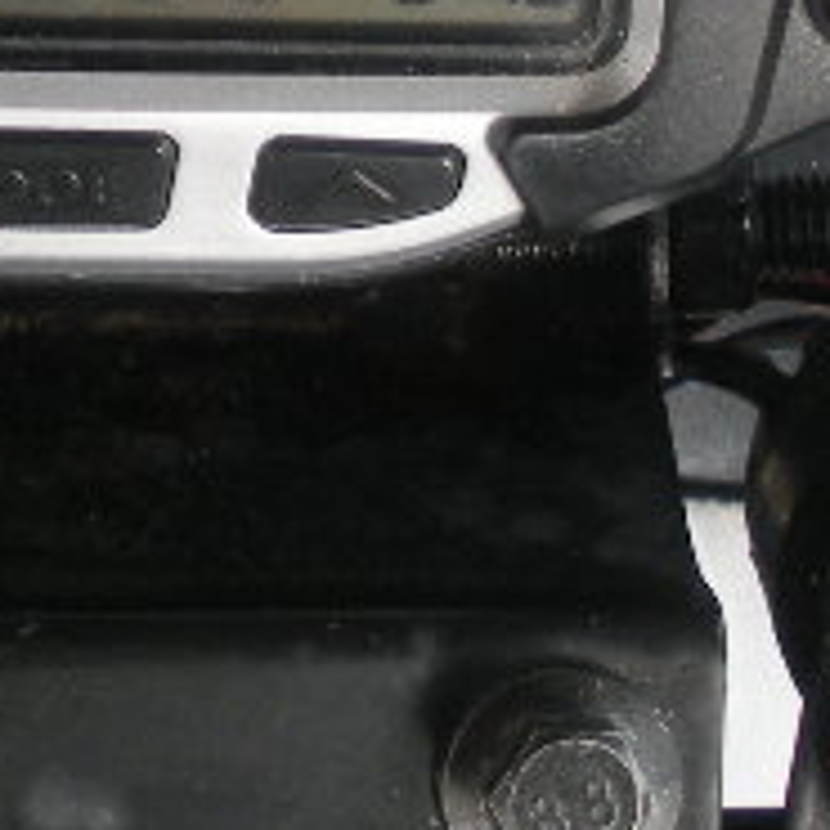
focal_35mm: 176
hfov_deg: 9.8
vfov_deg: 9.8
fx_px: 4774
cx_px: -67
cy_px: -54
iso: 100
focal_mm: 6.3
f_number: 3.5
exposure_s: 1/60
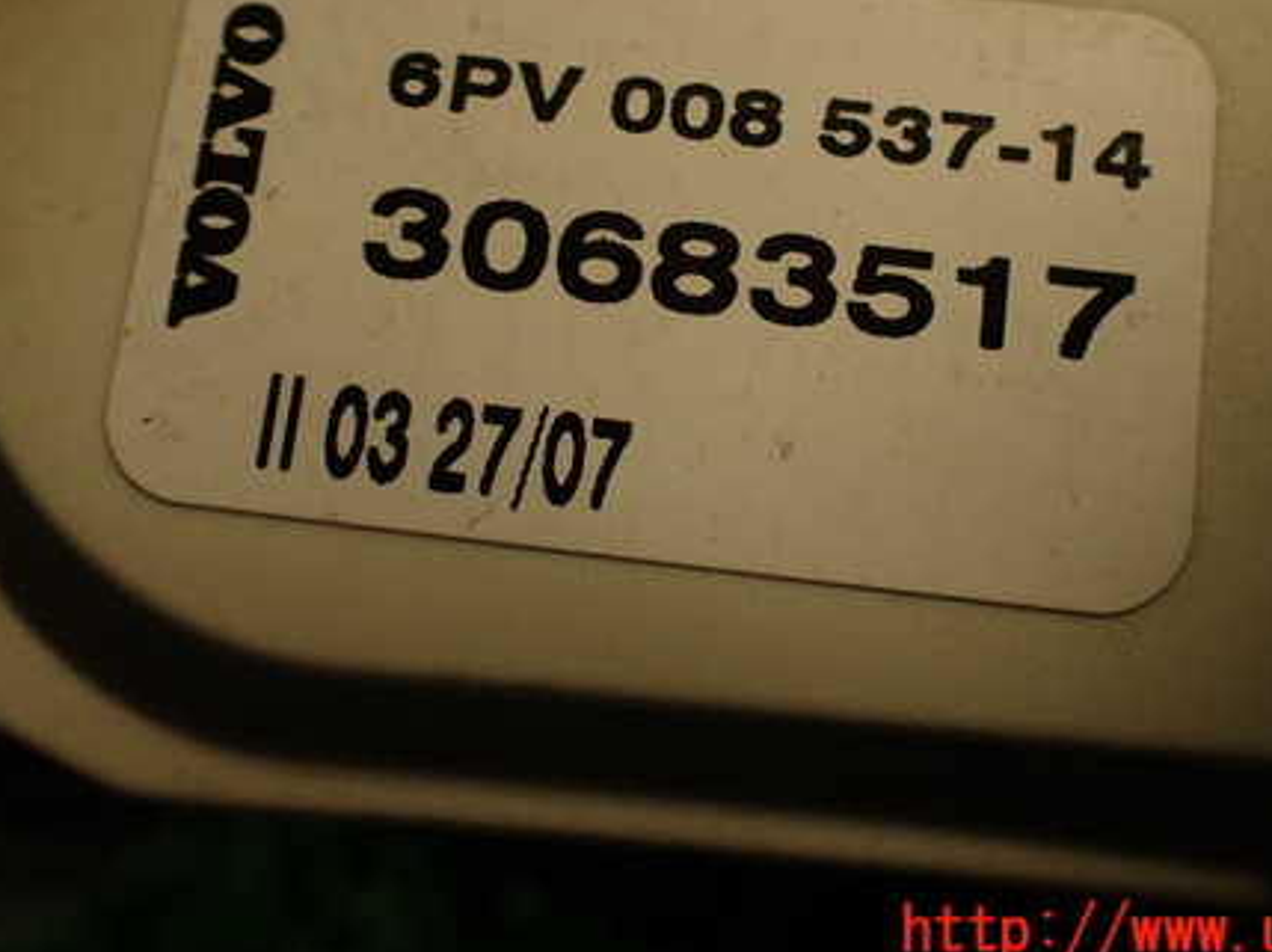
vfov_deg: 33.9
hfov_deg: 44.8
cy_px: 303
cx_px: 682
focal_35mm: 42
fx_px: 1542
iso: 160
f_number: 2.3
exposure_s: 1/60
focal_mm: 5.4
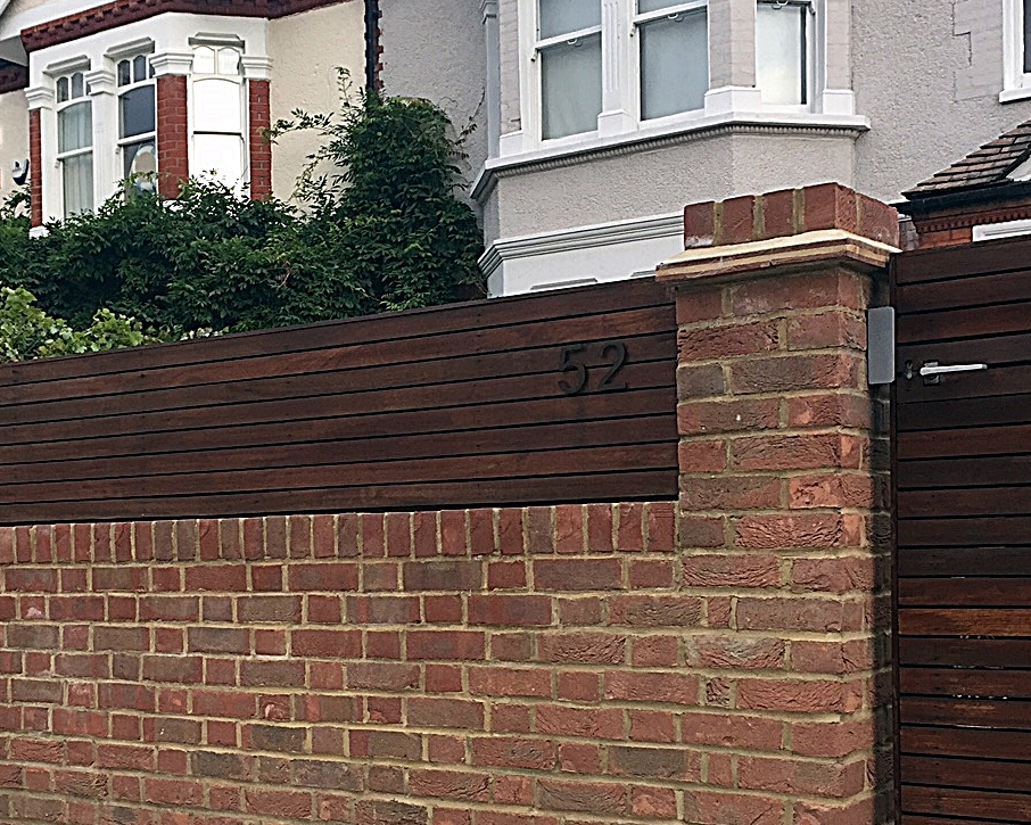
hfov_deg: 36.5
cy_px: 556
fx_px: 1556
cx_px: 404
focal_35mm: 51
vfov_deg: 29.5
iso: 40
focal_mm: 4.15
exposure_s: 1/100
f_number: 2.2
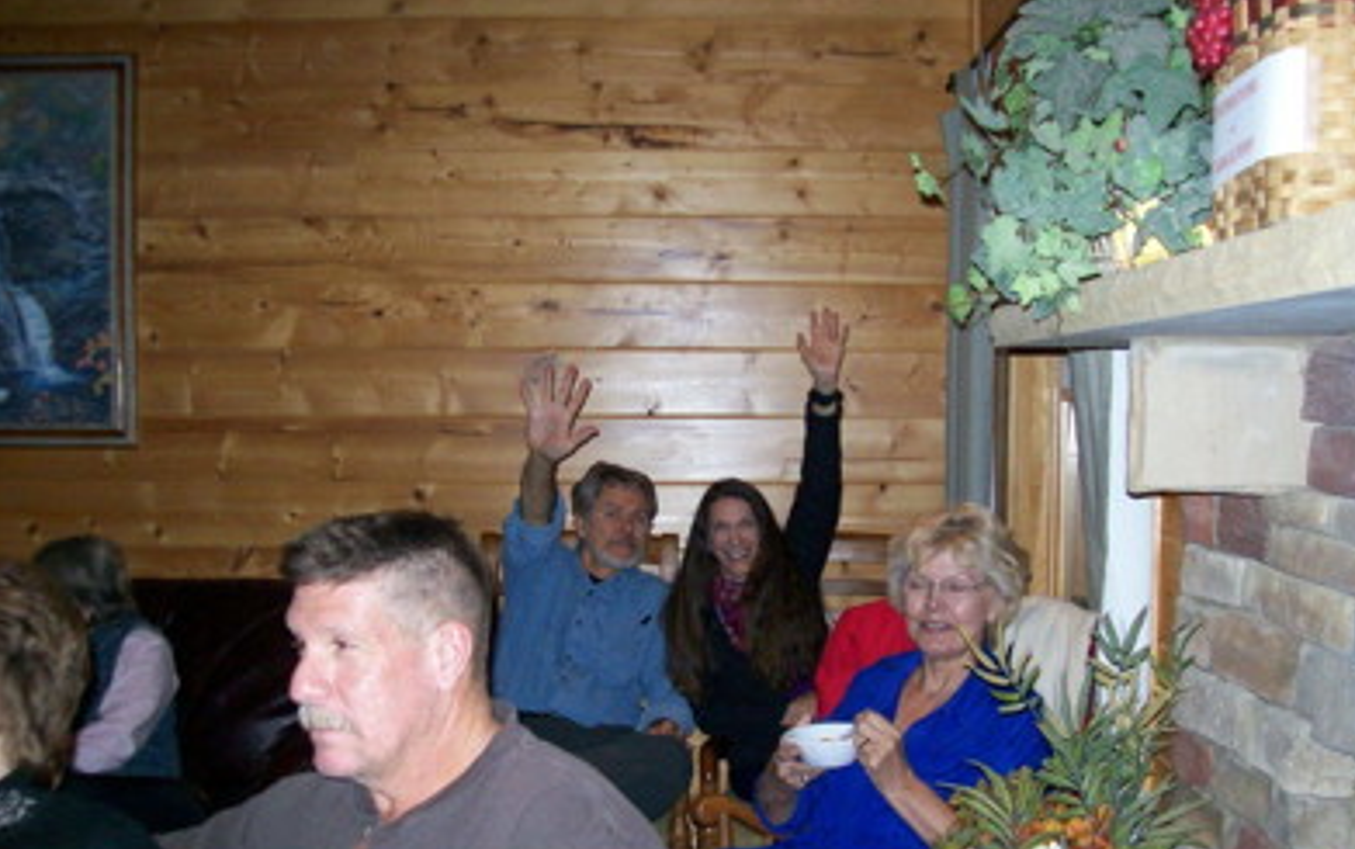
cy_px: 478
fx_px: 1441
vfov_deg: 32.8
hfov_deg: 50.4
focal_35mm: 39
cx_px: 686
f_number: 2.7
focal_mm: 6
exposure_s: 1/64
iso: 200
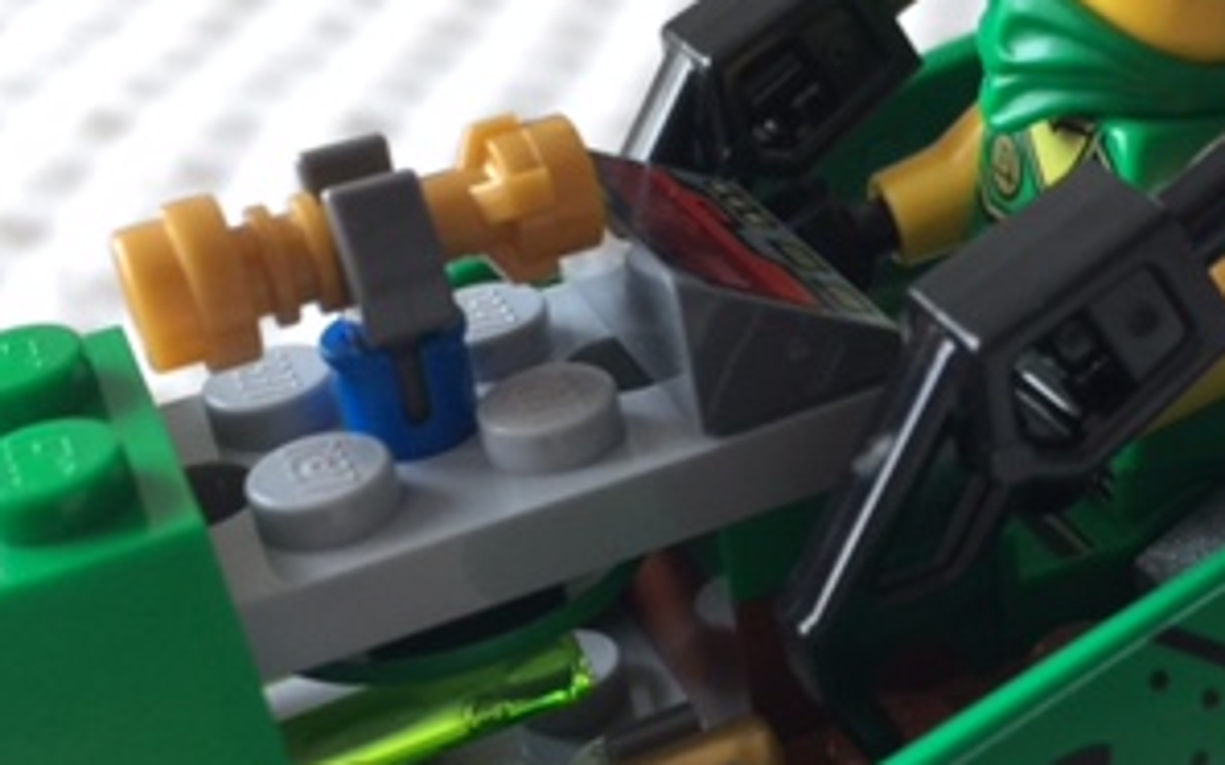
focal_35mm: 66
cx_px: 917
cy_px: 469
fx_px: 2203
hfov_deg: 30.6
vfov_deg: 19.7
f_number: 2.2
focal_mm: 4.15
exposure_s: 1/30
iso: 32
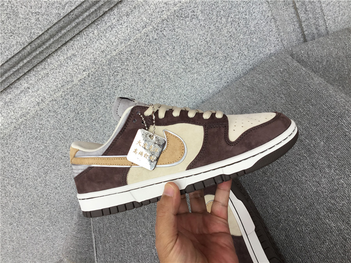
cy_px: 132
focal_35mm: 31
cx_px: 176
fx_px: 314
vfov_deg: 45.4
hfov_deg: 58.4
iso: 25
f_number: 2.4
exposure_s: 1/123
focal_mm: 3.3
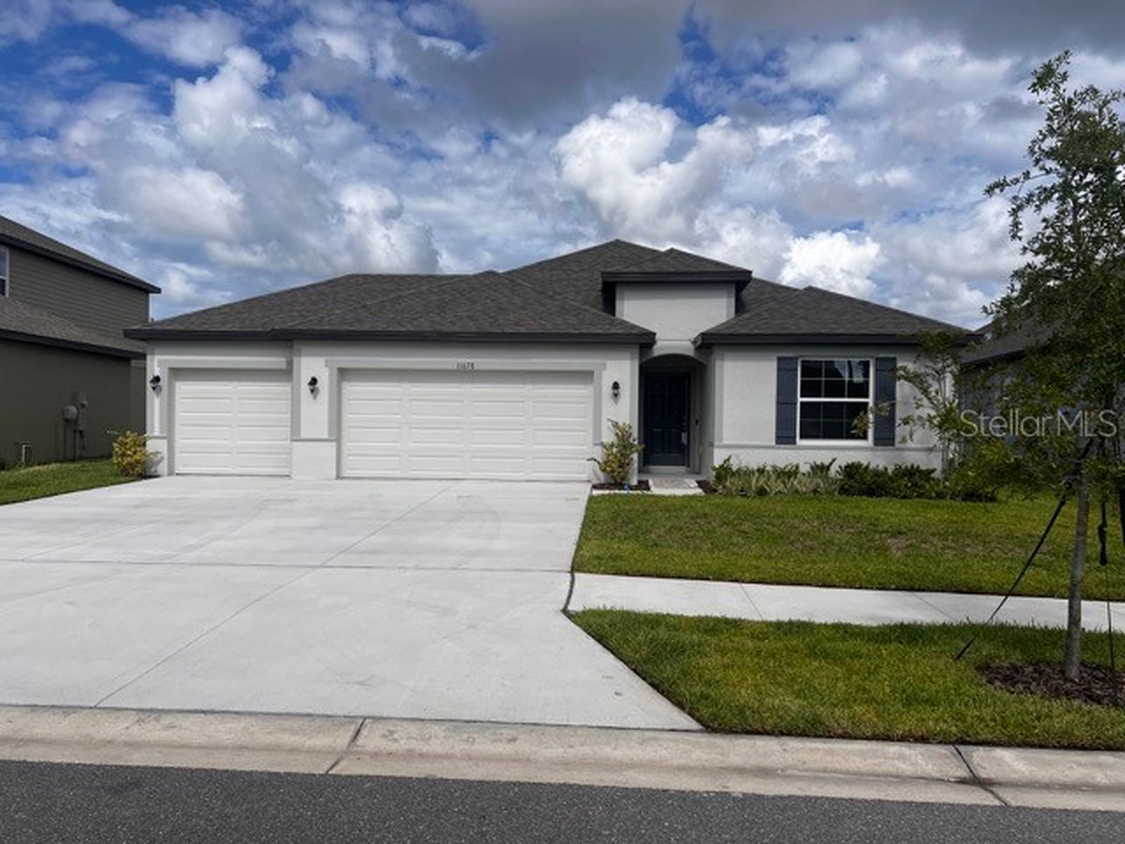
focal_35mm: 26
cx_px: 562
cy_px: 422
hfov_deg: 67.3
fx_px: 845
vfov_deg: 53.1
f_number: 1.5
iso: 50
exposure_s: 1/7463
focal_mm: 5.7
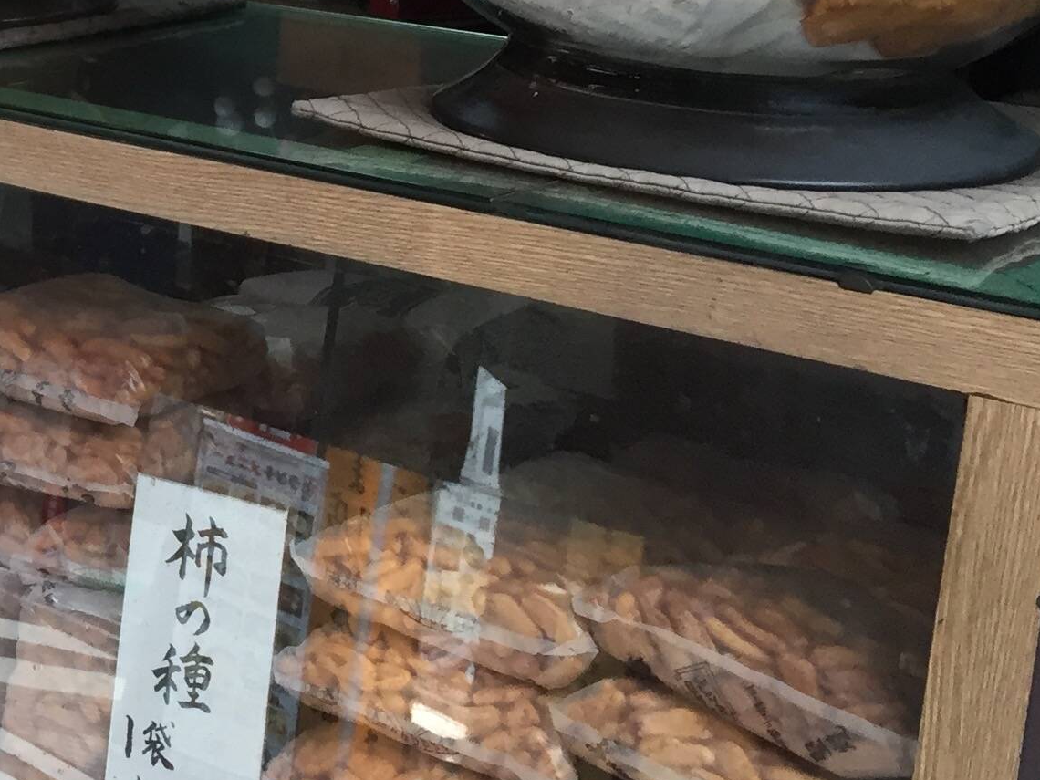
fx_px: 2494
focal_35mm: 83
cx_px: -352
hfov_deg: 21.1
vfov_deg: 17.2
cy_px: -90
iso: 32
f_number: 2.2
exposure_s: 1/40
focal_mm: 4.15
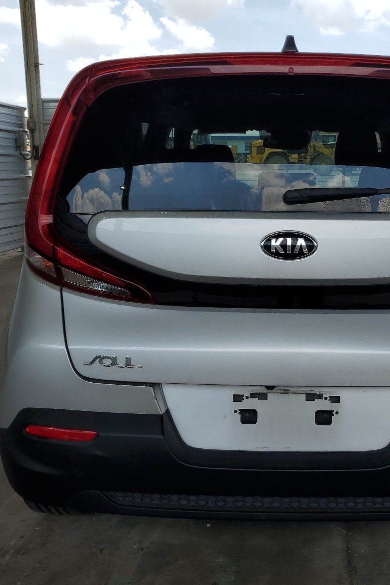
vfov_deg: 51.9
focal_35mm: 37
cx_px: 284
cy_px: 291
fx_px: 601
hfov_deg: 35.3
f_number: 1.5
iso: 50
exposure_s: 1/2000
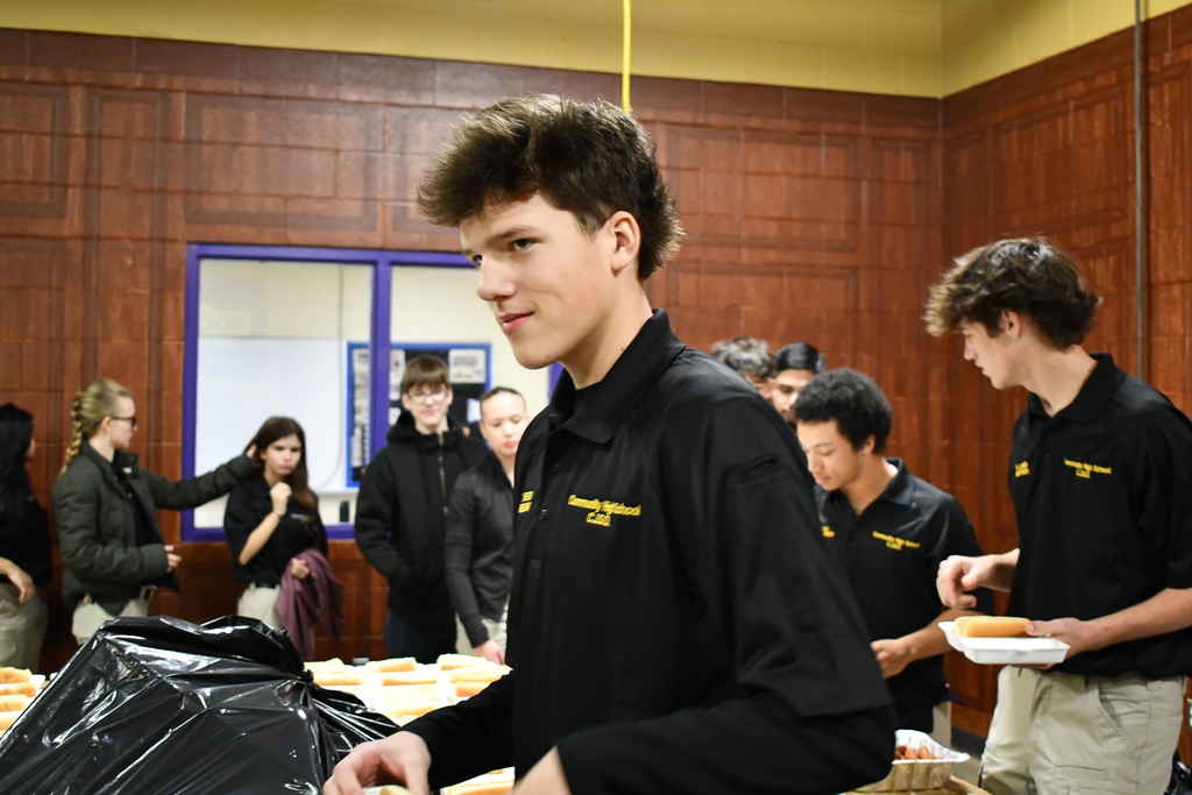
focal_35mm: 45
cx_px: 596
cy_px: 398
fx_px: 1490
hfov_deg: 43.6
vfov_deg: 29.9
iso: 3200
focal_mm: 30
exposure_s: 1/100
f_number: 4.2
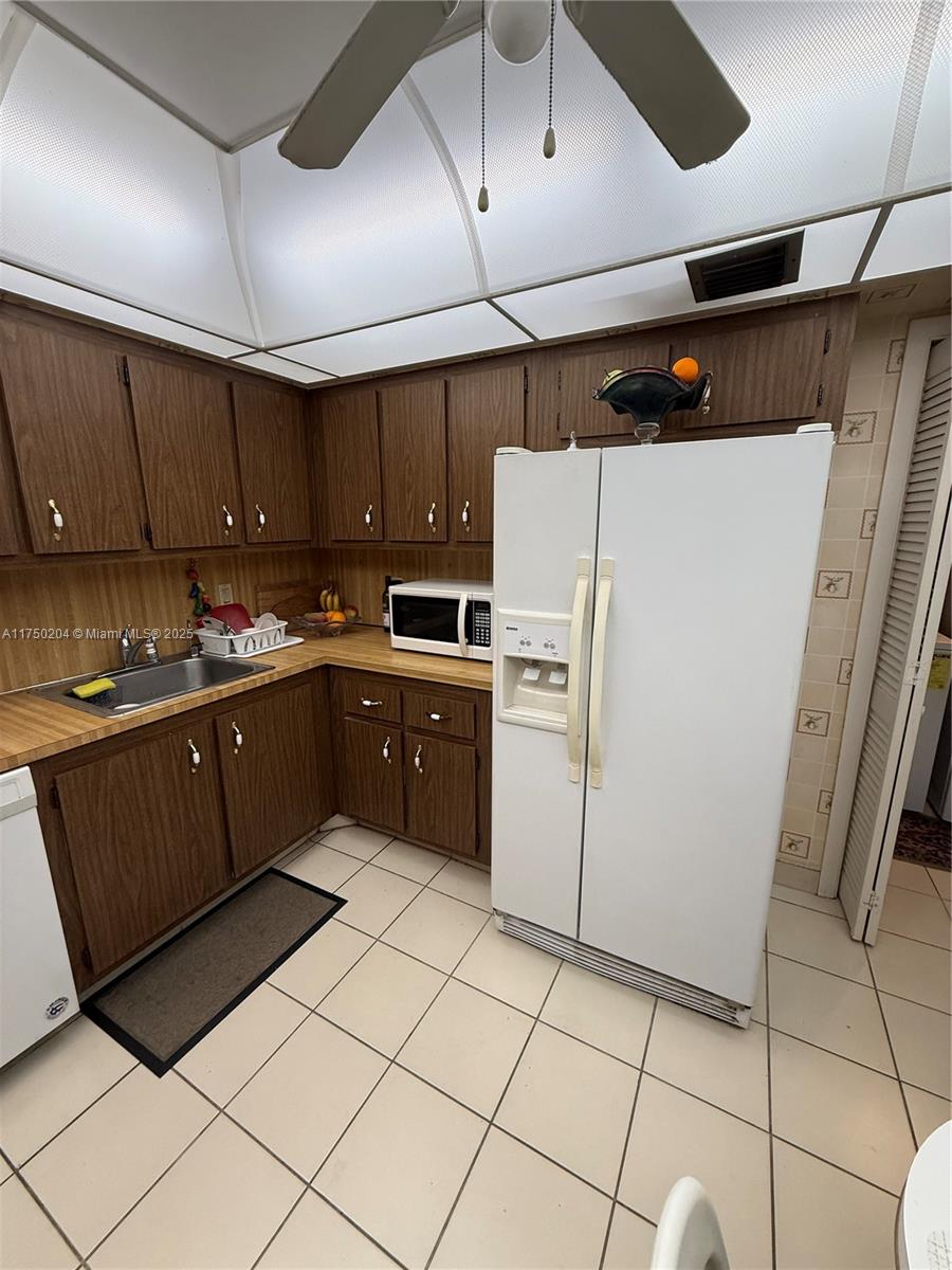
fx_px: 513
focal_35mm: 14
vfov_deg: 102.1
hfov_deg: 85.7
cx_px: 476
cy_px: 635
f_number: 2.2
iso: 200
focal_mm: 2.22
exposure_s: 1/120
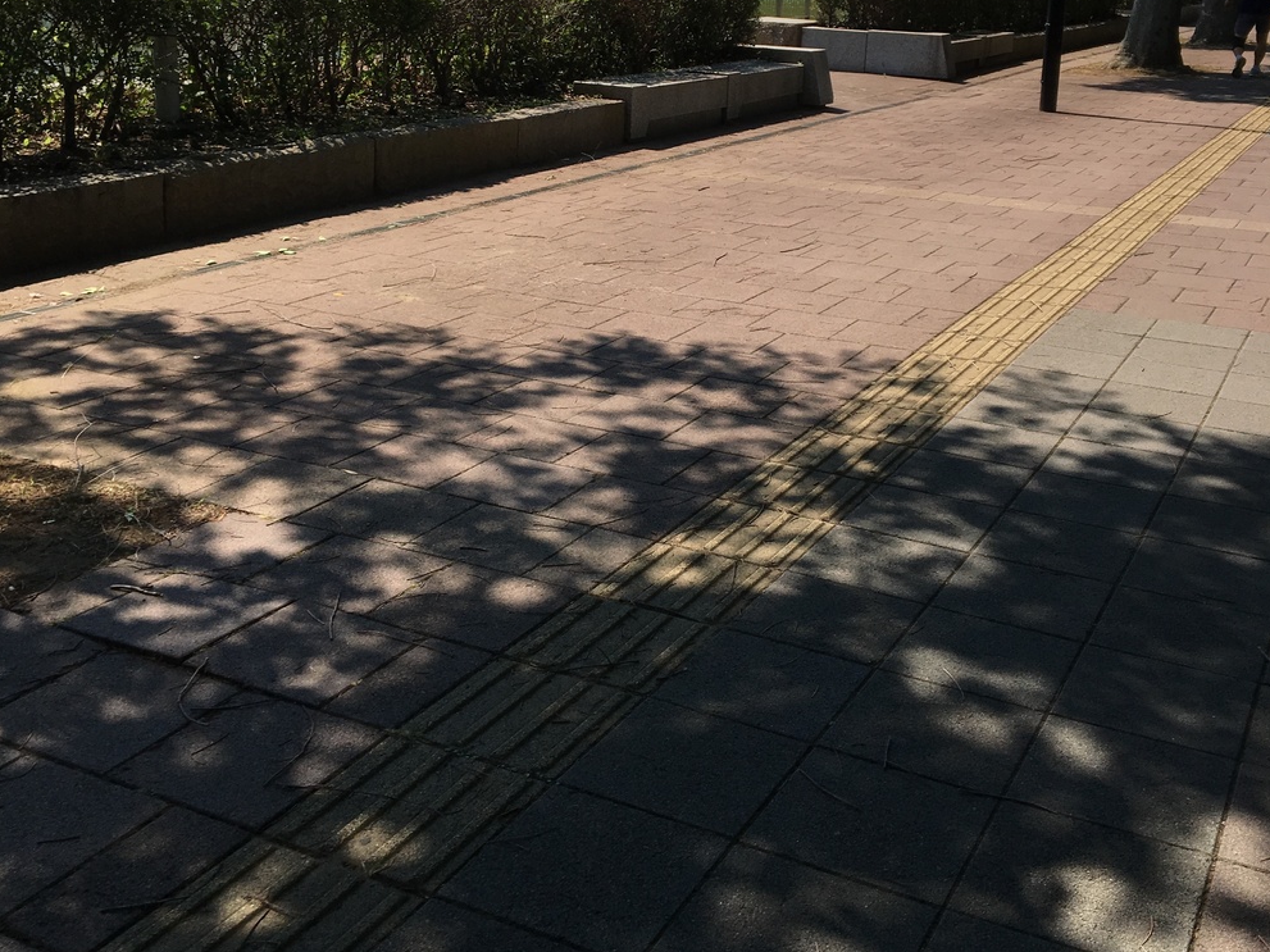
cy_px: 240
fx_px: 1431
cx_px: 636
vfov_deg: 36.0
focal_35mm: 39
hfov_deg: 47.9
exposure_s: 1/1399
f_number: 2.2
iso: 25
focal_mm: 4.15
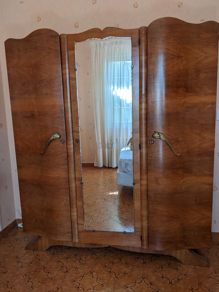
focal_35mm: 28
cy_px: 144
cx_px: 108
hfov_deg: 49.7
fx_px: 236
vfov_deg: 63.4
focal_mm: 4.44
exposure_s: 1/160
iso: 50
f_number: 1.8
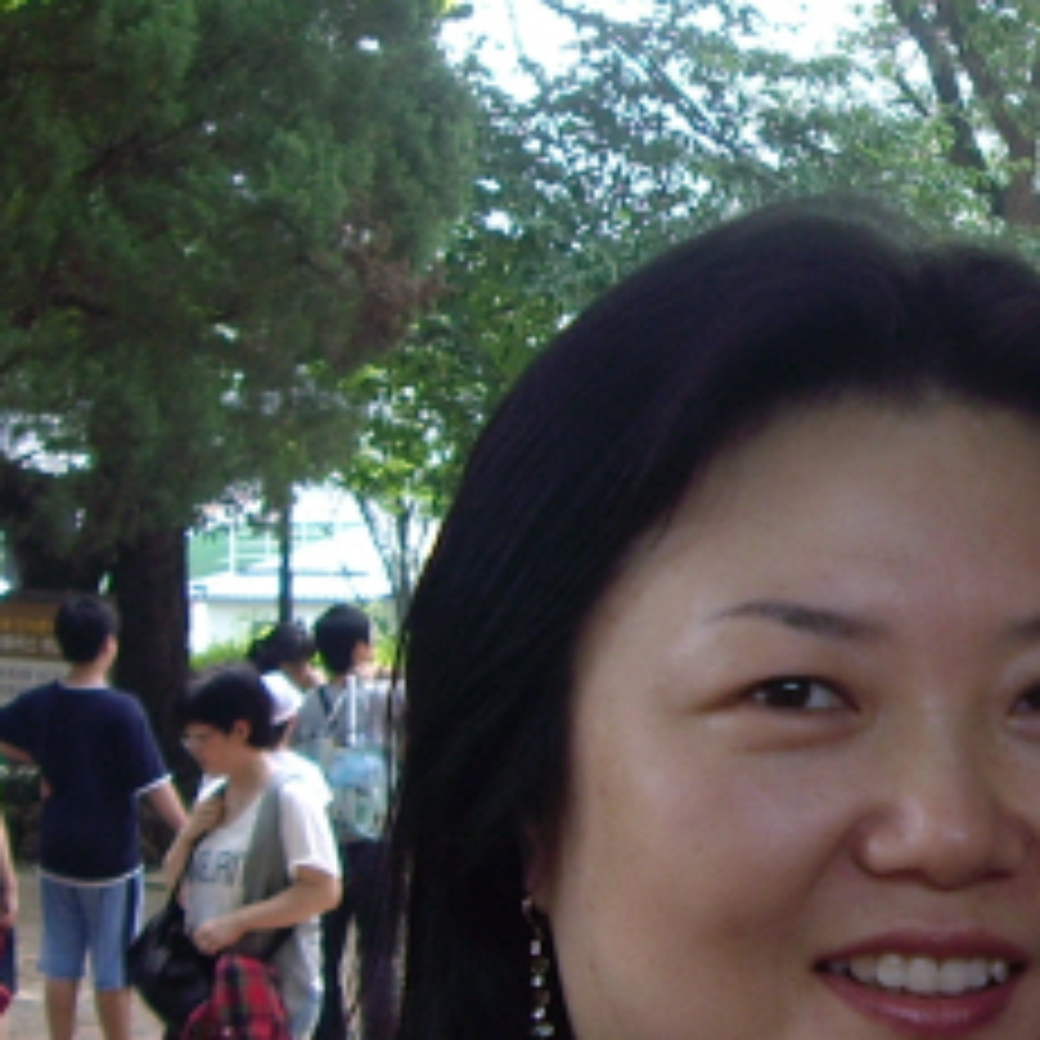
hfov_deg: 15.6
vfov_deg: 16.0
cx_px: 1072
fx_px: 3705
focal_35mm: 109
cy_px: 479
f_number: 2.7
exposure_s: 1/160
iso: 64
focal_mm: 6.2
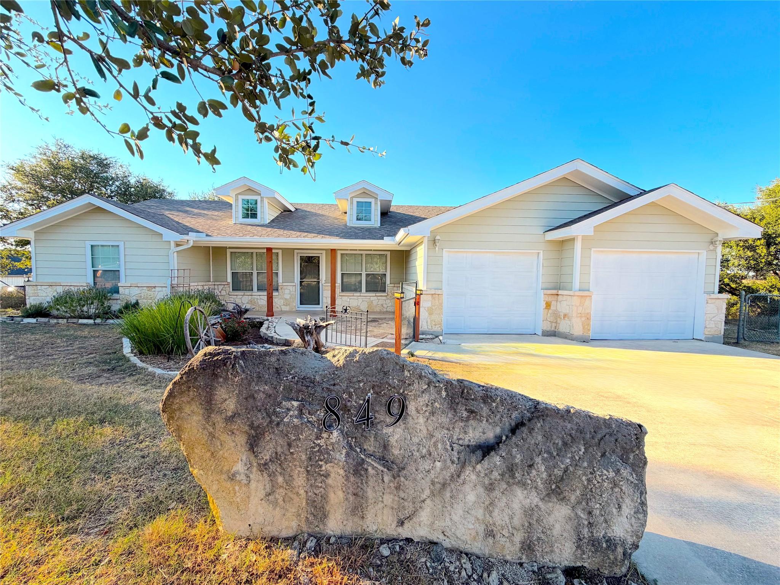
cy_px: 292
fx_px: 315
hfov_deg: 102.1
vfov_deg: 85.7
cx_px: 390
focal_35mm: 14
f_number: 2.2
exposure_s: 1/760
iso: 40
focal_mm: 2.22
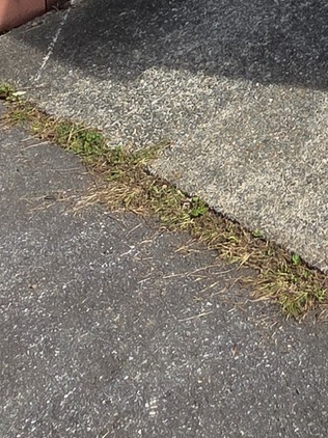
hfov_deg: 19.0
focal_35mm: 71
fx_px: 898
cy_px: -293
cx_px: 439
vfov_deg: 21.1
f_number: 1.9
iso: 40
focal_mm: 2.2
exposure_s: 1/1839
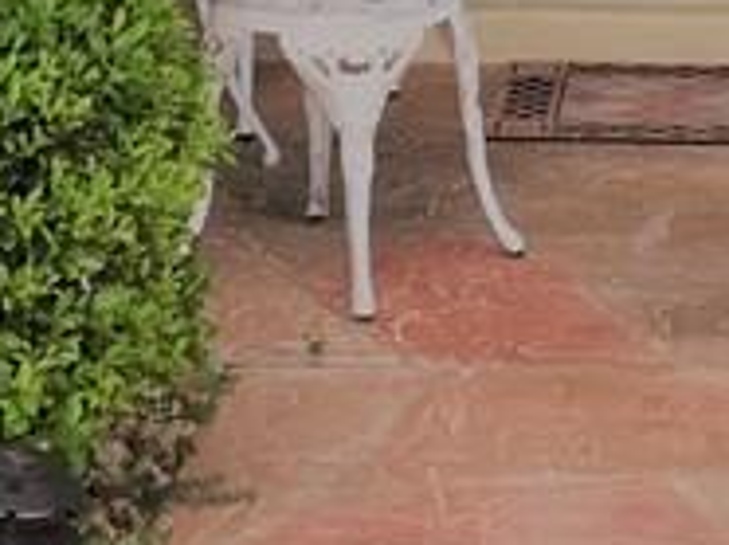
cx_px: 486
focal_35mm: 160
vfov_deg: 8.8
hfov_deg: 12.3
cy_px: -537
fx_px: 3365
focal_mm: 4.15
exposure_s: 1/732
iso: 25
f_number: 2.2
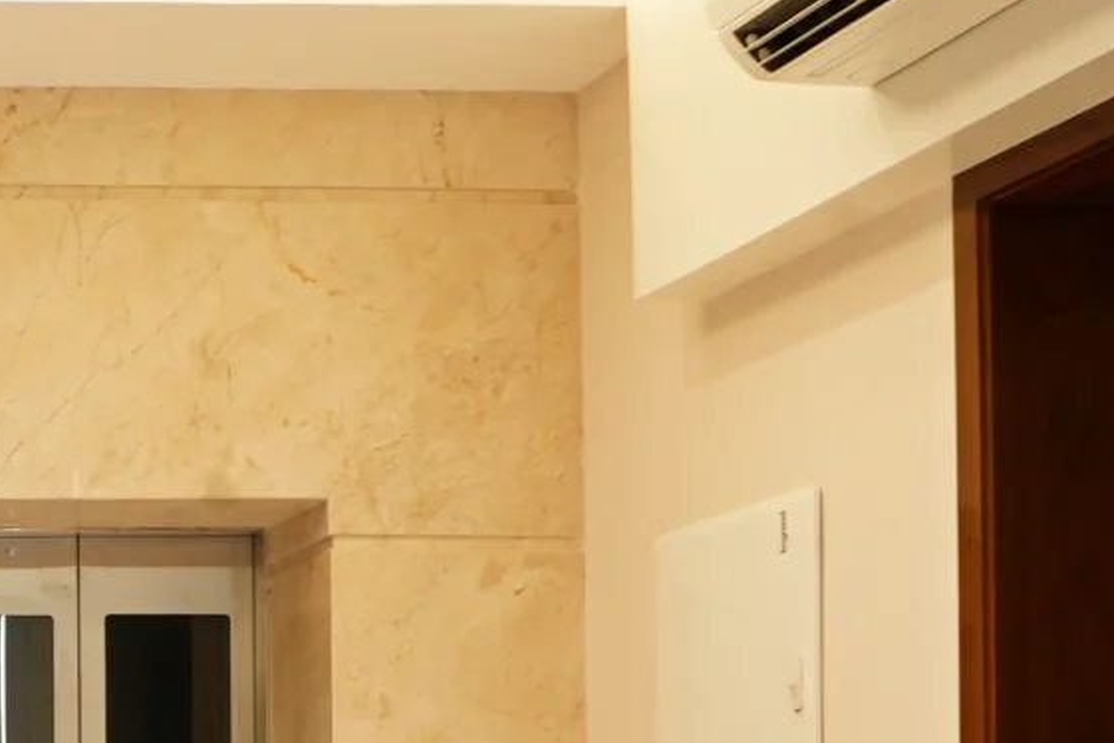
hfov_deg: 22.0
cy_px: 974
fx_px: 2259
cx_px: -647
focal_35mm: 73
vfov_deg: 17.5
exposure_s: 1
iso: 100
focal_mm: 16
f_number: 11
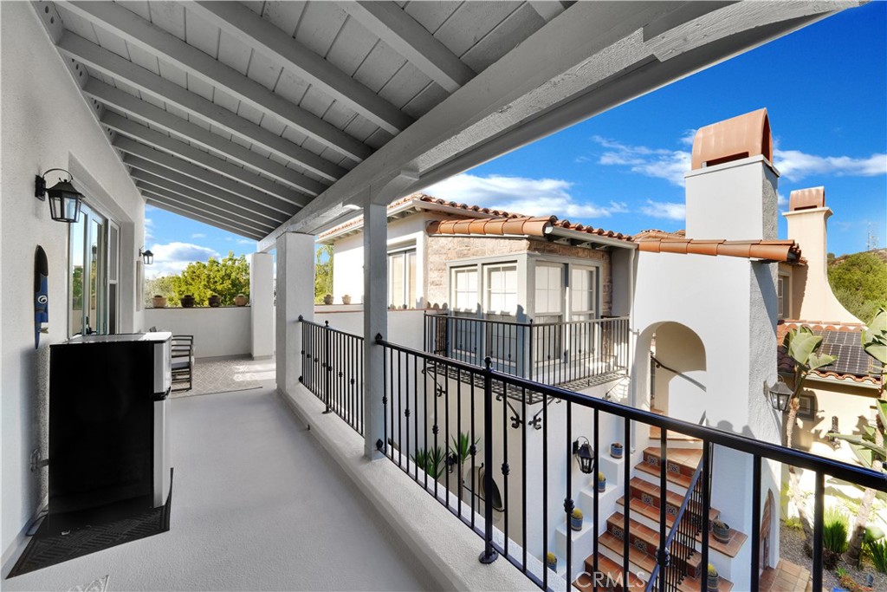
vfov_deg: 90.0
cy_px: 296
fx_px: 296
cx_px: 444
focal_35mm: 12
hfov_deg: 112.6
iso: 125
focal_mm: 12
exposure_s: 1/30
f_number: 16
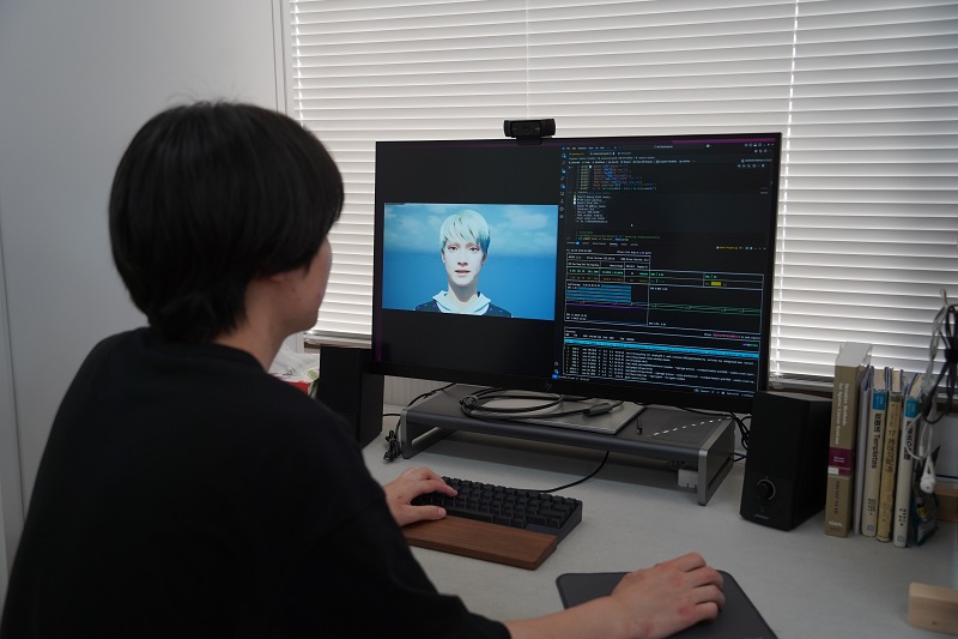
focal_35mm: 37
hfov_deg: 51.9
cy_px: 320
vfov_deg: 35.9
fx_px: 984
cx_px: 479
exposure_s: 1/160
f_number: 4
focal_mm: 37
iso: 800
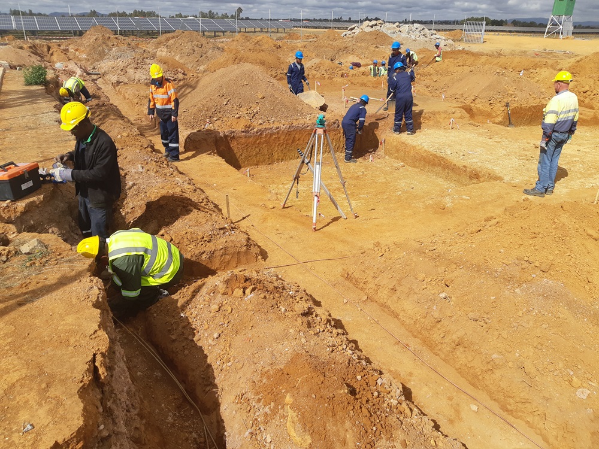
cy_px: 224
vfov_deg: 53.1
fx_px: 450
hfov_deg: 67.3
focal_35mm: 26
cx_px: 300
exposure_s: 1/2427
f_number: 1.7
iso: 40
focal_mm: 3.93
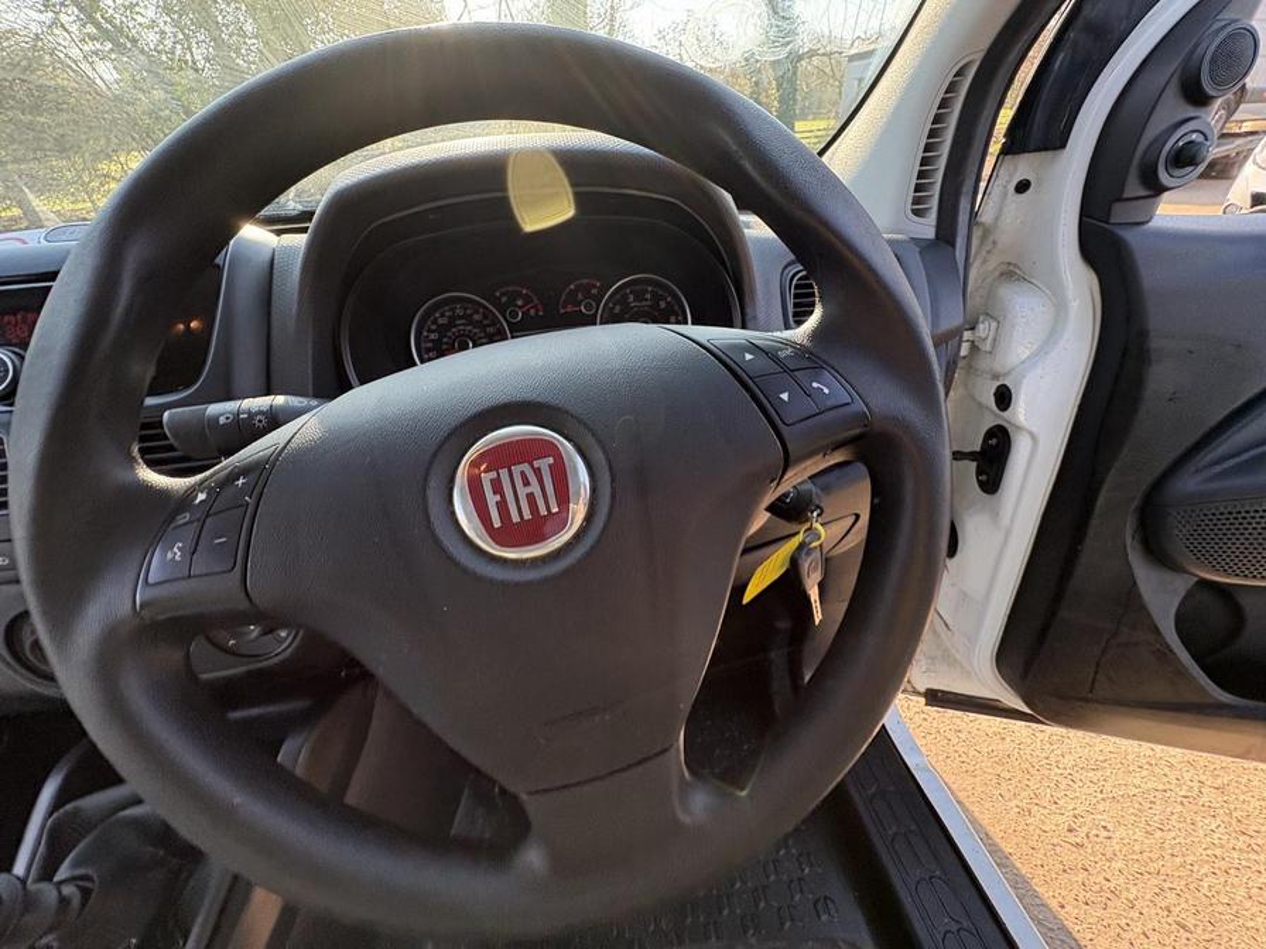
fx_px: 512
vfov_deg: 85.7
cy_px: 474
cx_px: 633
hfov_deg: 102.1
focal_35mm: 14
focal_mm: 2.22
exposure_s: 1/122
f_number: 2.2
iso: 125
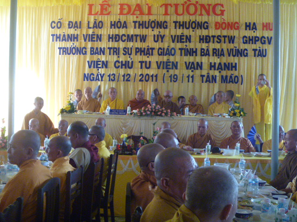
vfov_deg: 32.2
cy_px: 109
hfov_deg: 42.1
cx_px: 148
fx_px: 386
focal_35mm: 45
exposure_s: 1/40
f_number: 3.7
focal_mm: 7.8
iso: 400
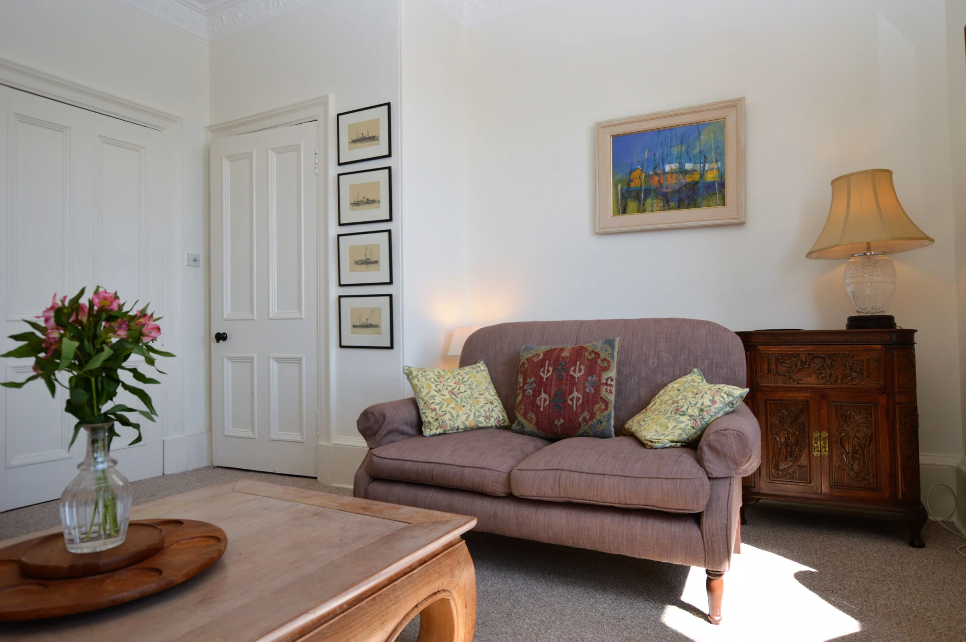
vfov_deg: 59.4
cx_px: 483
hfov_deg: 81.3
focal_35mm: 21
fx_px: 563
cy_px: 321
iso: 220
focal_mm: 14
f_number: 5.6
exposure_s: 1/125
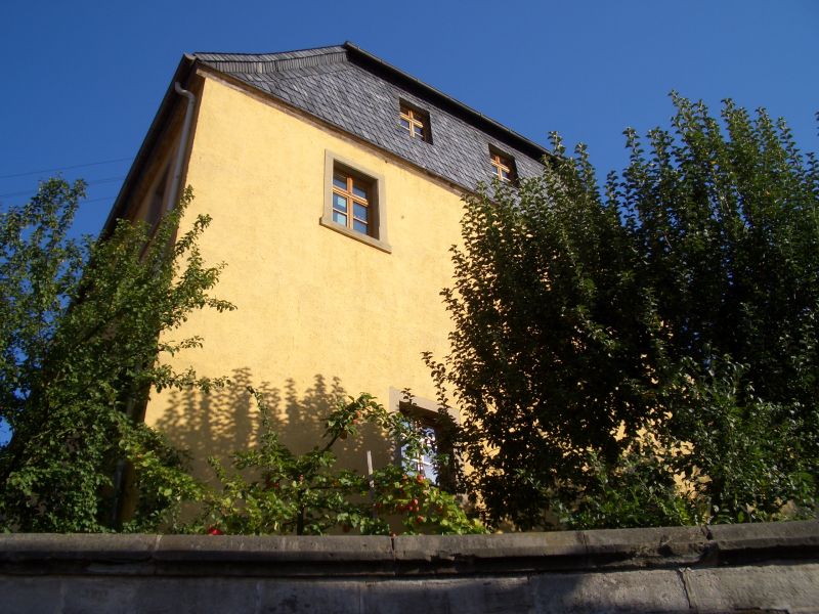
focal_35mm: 35
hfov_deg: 52.6
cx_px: 410
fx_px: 828
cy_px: 307
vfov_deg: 40.7
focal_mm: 5.8
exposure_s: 1/400
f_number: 4.3
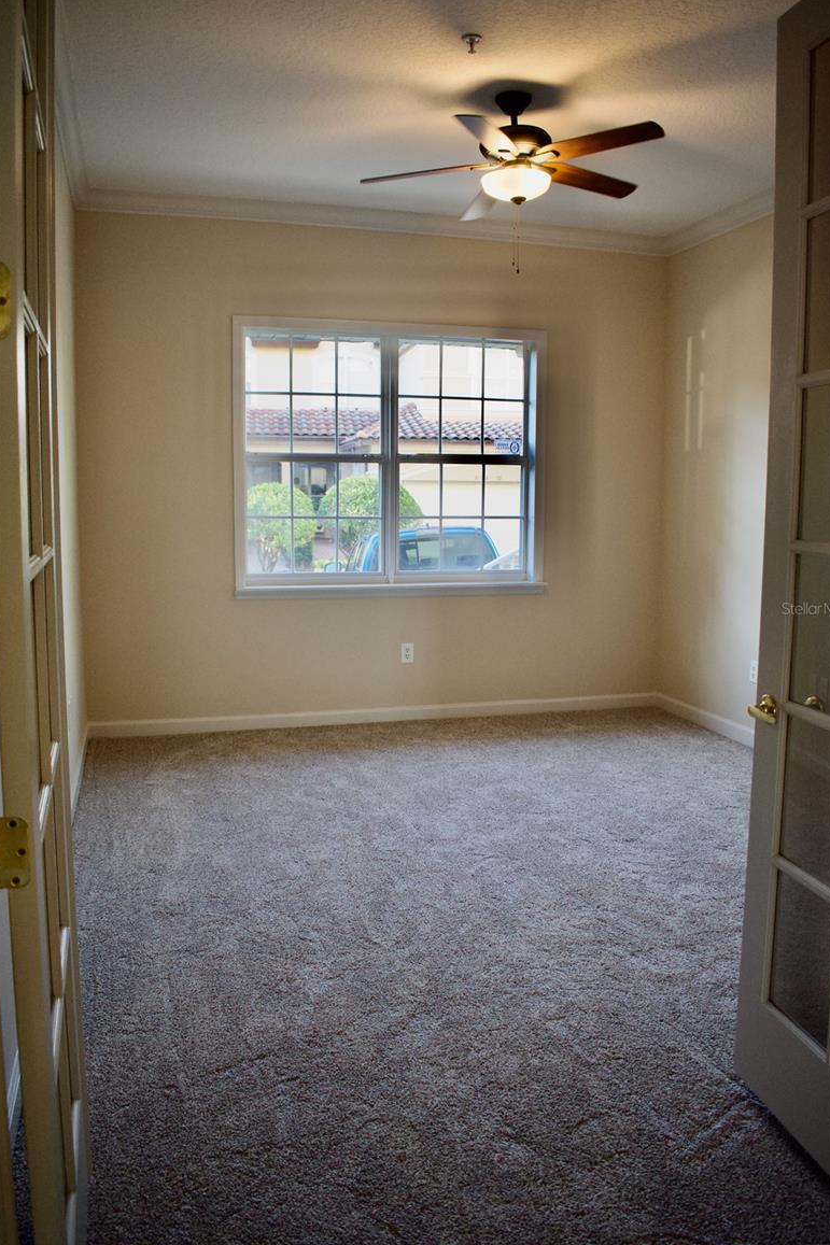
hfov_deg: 46.4
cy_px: 608
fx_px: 969
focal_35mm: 28
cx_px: 423
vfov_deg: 65.5
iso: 800
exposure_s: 1/160
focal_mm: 18
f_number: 3.5
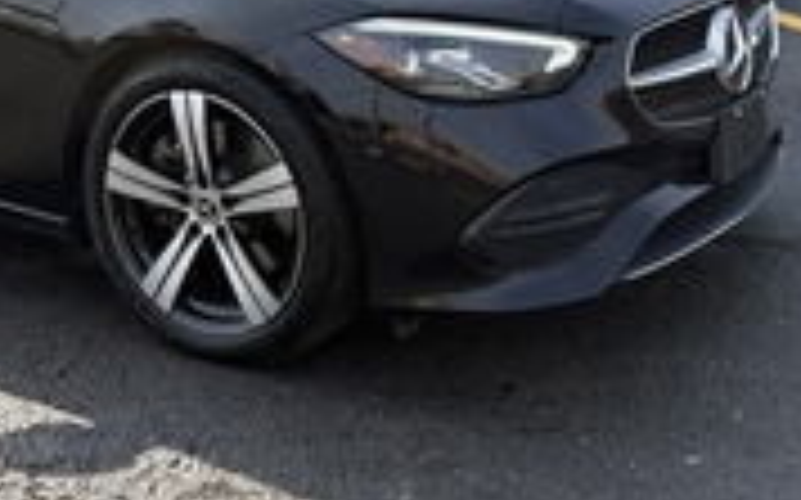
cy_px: -119
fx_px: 1418
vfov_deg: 18.8
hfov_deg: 30.4
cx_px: 104
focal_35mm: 65
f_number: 1.6
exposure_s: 1/1550
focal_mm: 5.96
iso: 50
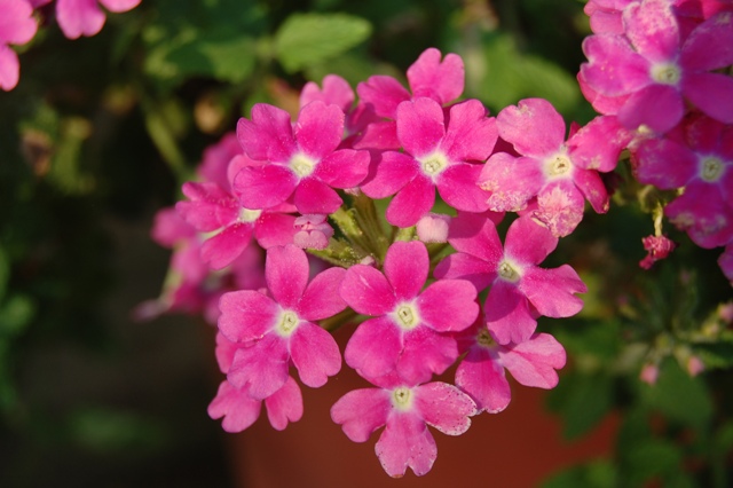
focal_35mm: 82
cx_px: 366
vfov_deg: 16.5
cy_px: 244
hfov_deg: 24.6
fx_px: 1679
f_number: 8
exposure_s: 1/125
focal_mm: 55
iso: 200
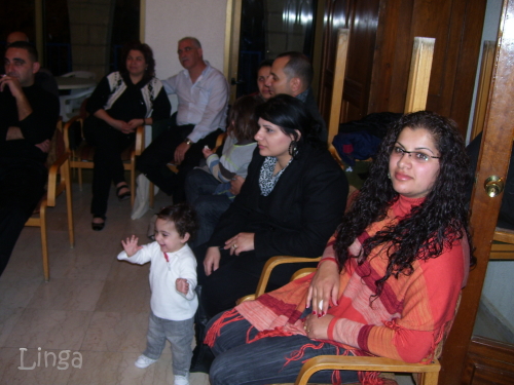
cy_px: 192
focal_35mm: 37
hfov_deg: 50.1
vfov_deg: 38.7
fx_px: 549
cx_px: 257
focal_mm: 6
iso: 80
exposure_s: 1/60
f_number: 2.7
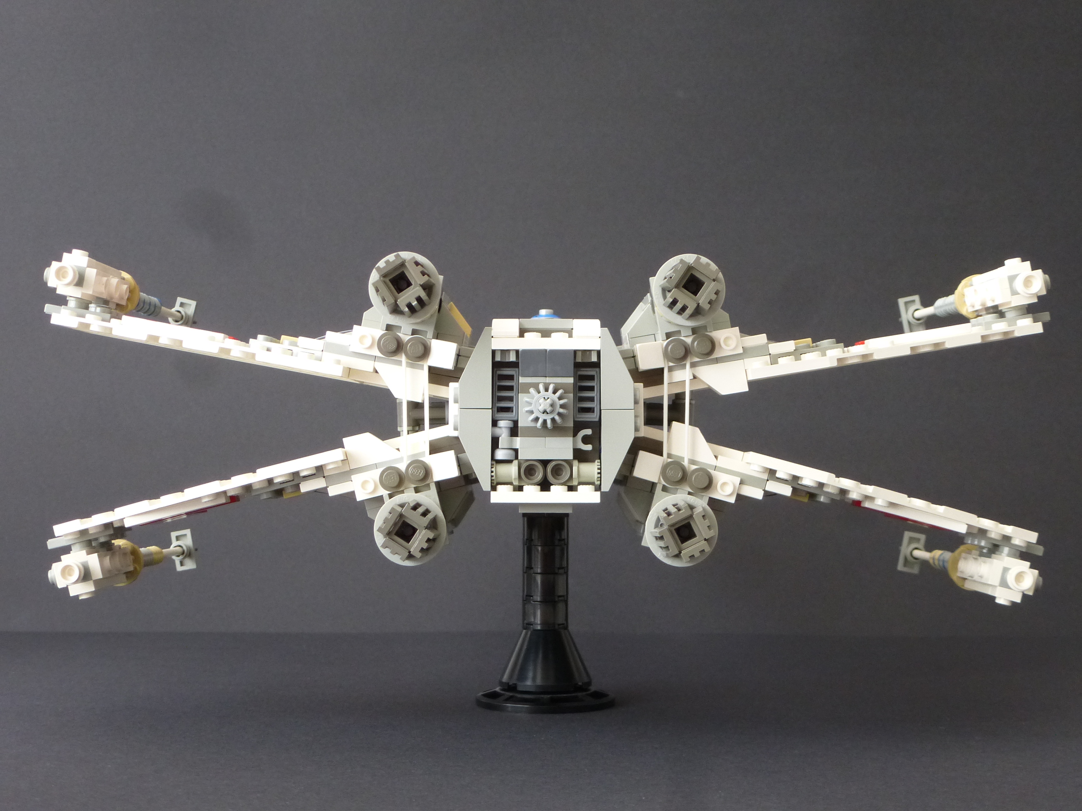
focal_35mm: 49
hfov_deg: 38.9
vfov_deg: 29.7
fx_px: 1532
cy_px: 406
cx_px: 541
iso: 400
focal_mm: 8.7
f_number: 4.1
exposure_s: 1/25
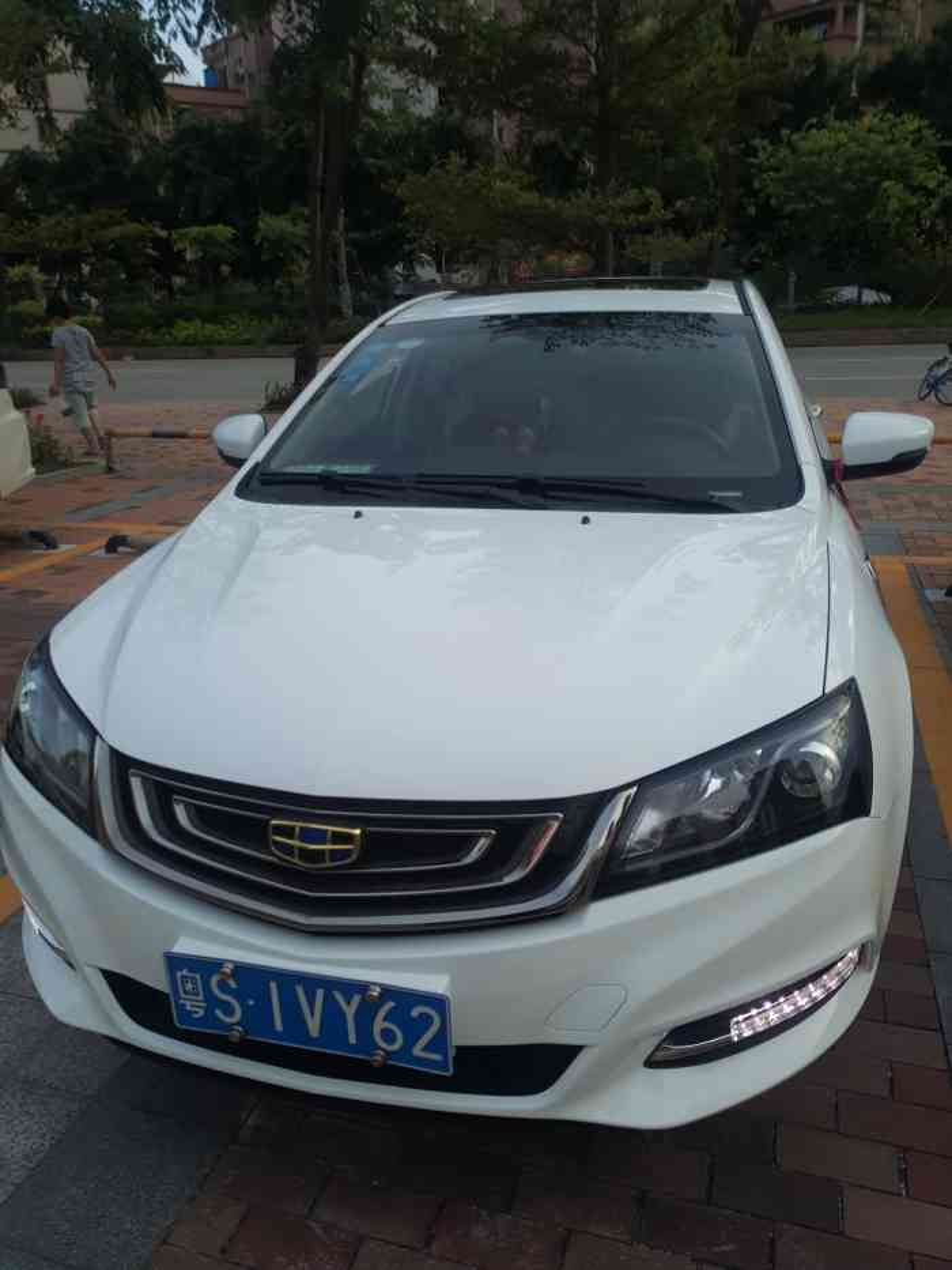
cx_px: 476
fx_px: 1136
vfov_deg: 58.3
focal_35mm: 31
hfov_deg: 45.5
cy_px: 635
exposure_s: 1/250
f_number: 2
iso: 40
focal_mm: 3.75
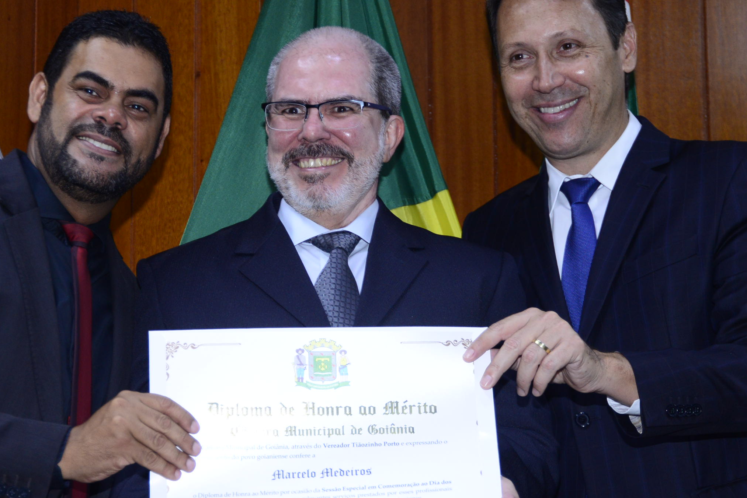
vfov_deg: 14.0
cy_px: 273
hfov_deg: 20.8
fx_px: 2034
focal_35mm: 98
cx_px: 295
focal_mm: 66
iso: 1600
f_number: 5.6
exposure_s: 1/80
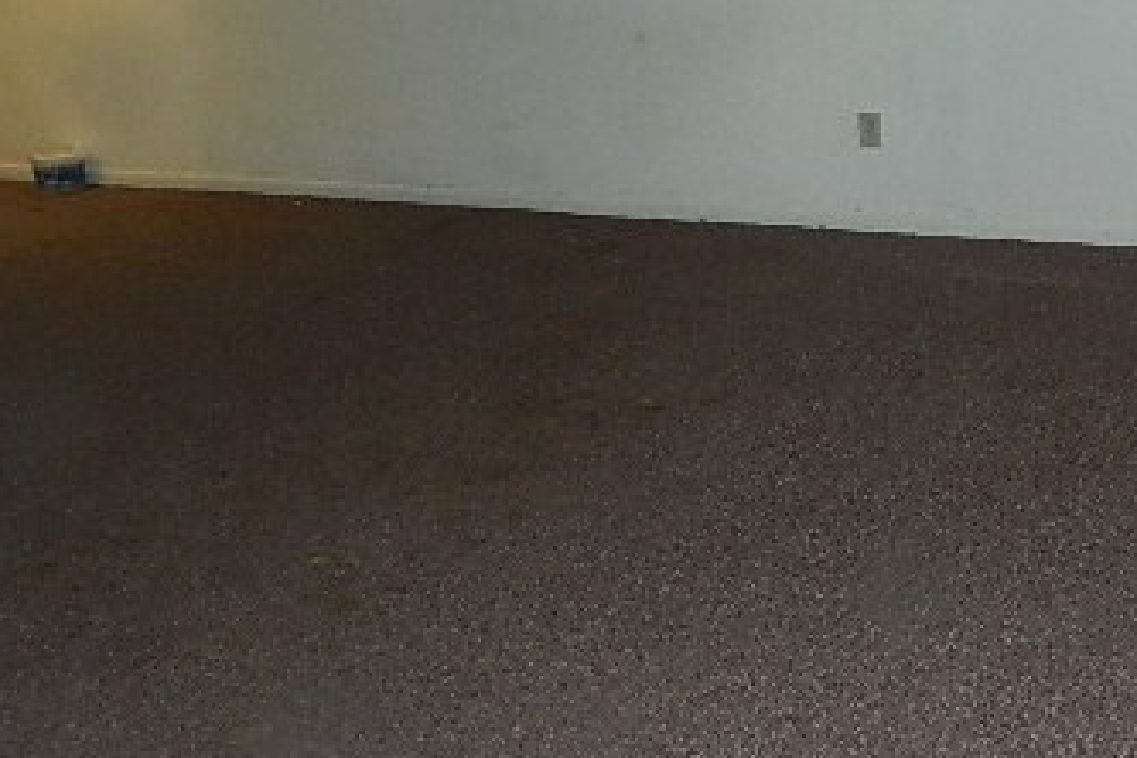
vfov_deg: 26.7
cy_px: 212
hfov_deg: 38.3
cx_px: 891
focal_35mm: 50
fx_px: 1579
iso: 320
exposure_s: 1/30
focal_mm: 4.5
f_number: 3.1
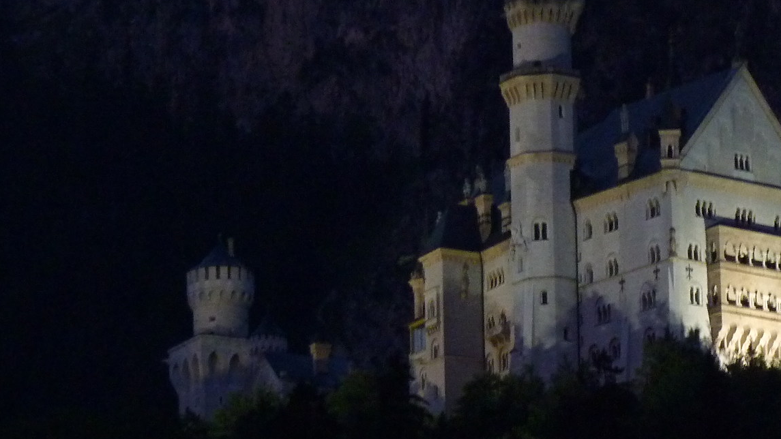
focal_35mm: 315
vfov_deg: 3.9
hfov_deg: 6.8
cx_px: 752
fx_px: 6523
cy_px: -35
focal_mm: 24.5
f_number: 3.6
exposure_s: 1/4
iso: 400
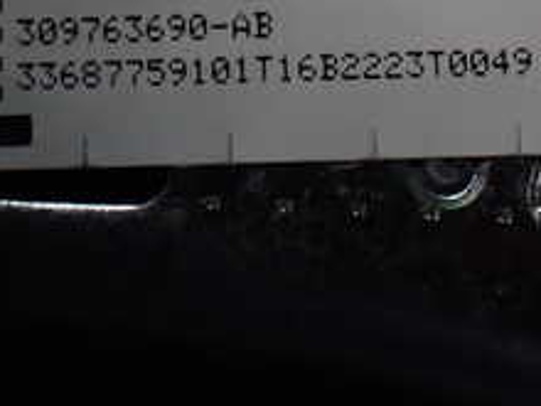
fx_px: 1282
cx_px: 295
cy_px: -62
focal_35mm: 82
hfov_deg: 23.8
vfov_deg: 17.3
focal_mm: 5.4
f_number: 2.3
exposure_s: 1/125
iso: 640
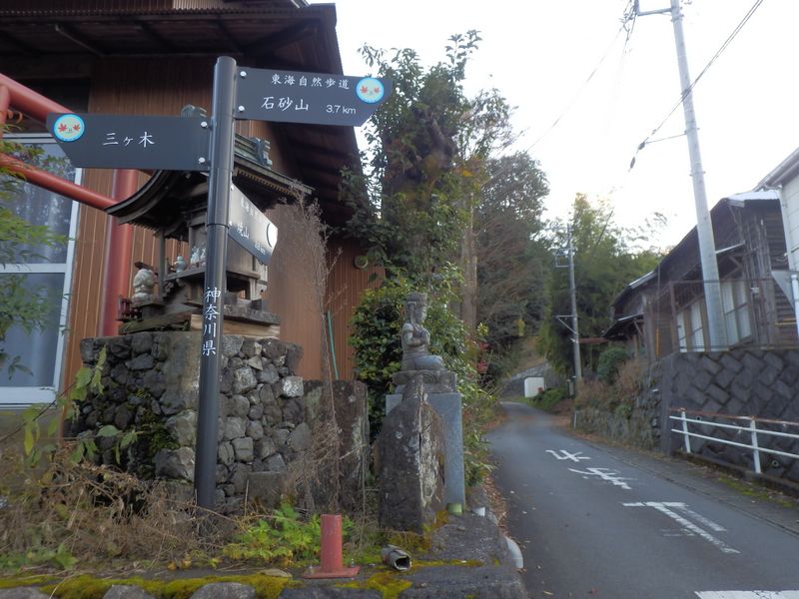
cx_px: 400
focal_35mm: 33
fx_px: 762
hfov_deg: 55.4
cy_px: 300
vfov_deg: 42.9
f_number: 3.7
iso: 100
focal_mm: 5.9
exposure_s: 1/30
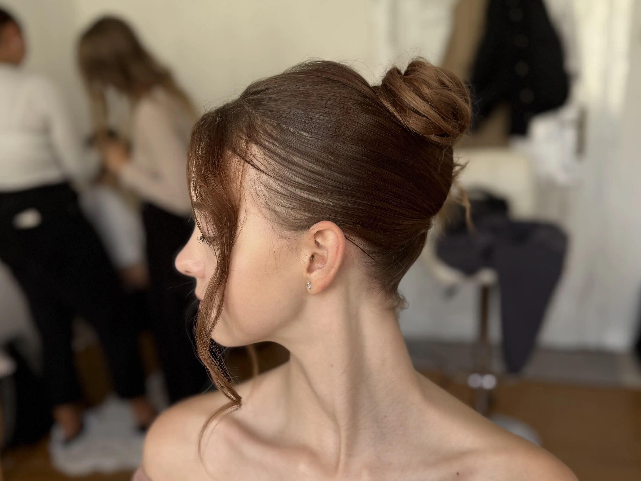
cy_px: 279
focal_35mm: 34
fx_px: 630
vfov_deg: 41.7
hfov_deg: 54.0
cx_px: 318
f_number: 1.78
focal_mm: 6.76
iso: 80
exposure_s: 1/121
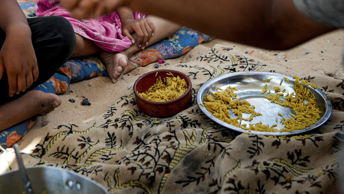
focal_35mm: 66
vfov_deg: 16.8
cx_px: 60
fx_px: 602
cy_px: -87
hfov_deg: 30.9
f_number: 2.8
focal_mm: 25
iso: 160
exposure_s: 1/500
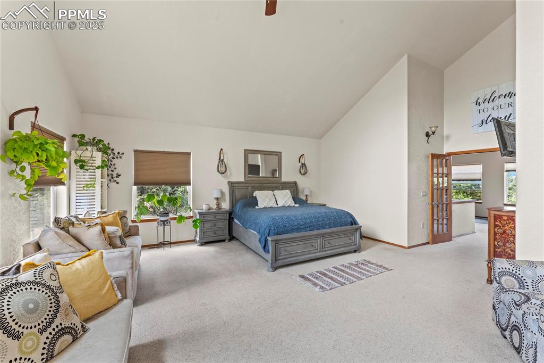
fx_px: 224
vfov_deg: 78.0
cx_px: 272
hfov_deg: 101.2
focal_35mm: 15
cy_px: 182
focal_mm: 14.8
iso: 800
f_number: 13
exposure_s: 1/2
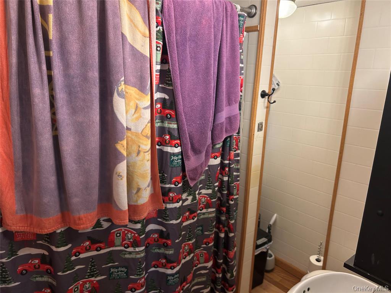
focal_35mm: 26
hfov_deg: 67.3
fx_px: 294
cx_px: 196
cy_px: 146
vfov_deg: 53.1
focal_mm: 5.7
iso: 100
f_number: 1.5
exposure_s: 1/120
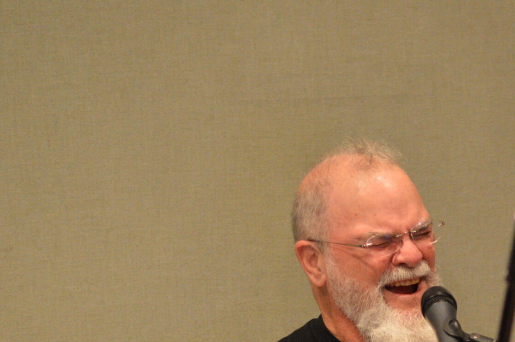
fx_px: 2458
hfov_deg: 11.8
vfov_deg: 7.9
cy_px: 389
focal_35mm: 172
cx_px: 564
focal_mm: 50
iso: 1600
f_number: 2
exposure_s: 1/60
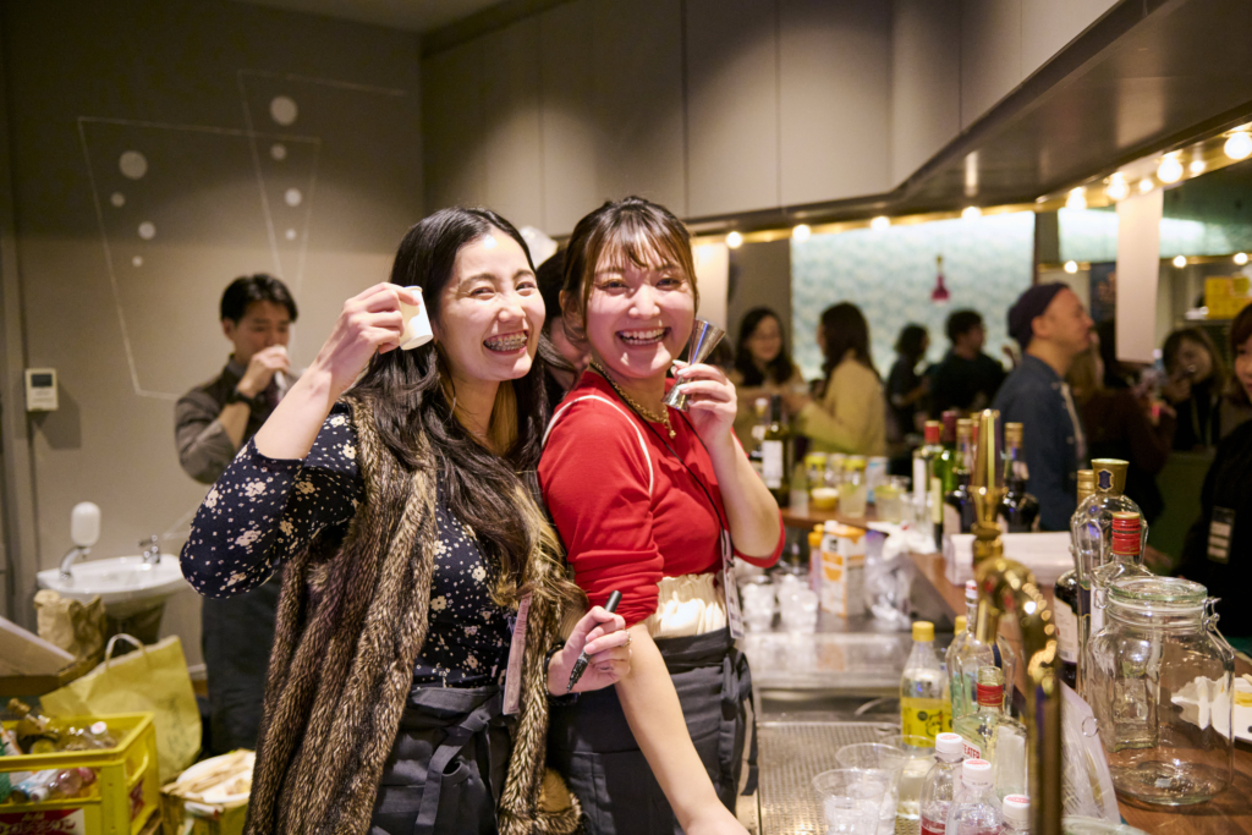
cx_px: 626
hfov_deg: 58.7
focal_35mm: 32
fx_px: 1113
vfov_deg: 41.1
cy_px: 418
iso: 6400
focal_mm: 32
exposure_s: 1/250
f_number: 2.8
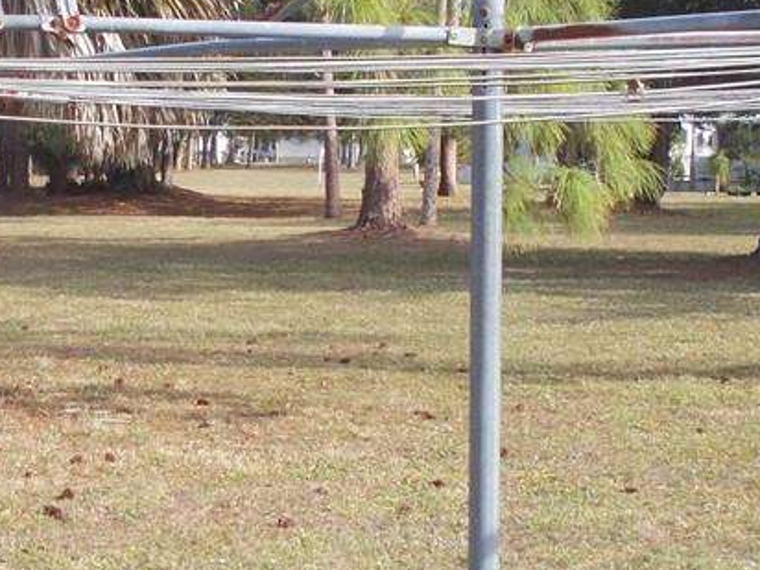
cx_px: 243
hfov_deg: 19.4
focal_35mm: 101
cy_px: 258
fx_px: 2217
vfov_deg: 14.6
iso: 80
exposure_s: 1/320
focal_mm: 4.6
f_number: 3.2
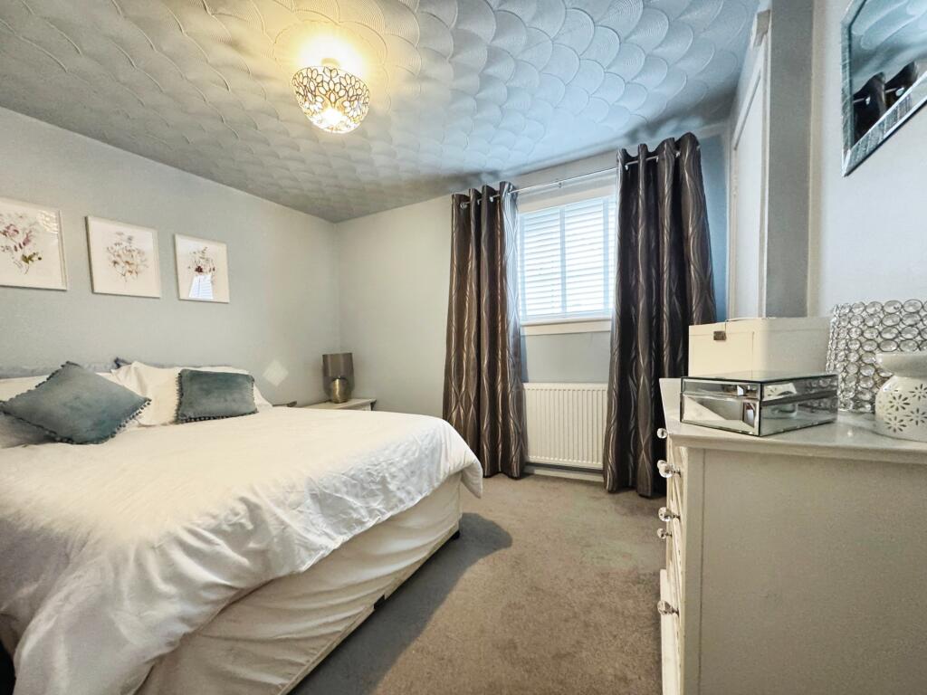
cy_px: 348
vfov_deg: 85.7
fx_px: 375
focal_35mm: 14
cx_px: 464
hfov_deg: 102.1
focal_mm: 2.22
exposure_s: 1/50
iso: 500
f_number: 2.2
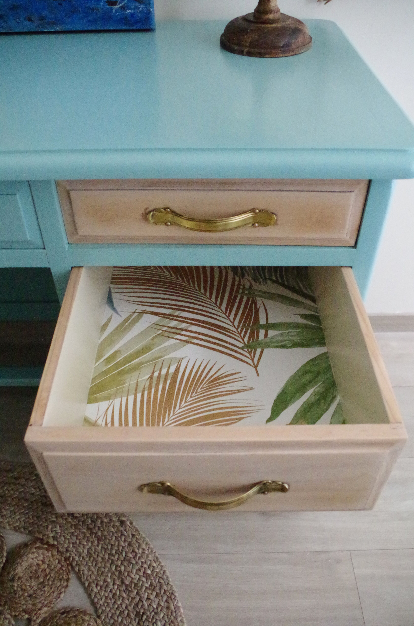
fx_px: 520
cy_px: 313
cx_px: 207
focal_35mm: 30
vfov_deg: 62.0
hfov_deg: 43.4
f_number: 5
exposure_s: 1/250
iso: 12800
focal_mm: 20
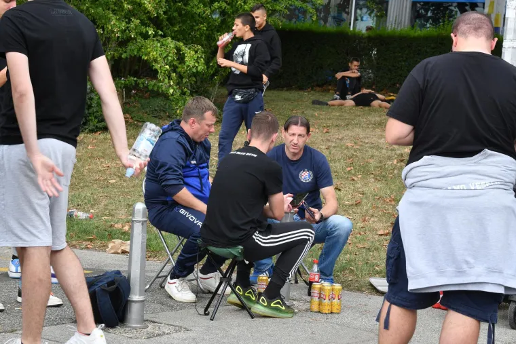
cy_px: 172
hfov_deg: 20.0
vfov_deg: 13.4
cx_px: 258
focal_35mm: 102
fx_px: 1462
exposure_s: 1/160
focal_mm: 102
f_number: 14
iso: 640
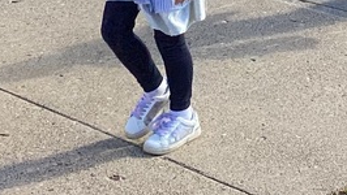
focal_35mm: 130
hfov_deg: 16.5
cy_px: -151
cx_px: 170
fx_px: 1197
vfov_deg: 9.0
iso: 25
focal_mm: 3.3
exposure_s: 1/604
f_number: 2.4
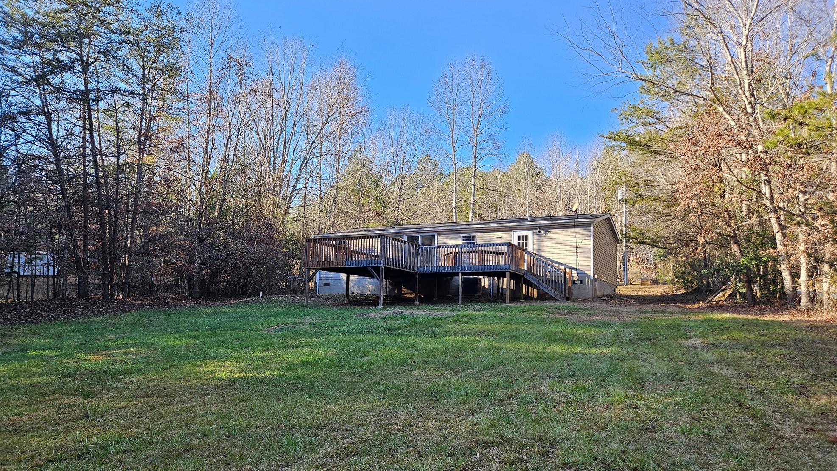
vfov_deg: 44.3
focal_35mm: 26
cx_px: 414
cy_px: 253
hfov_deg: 71.9
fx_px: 577
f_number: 1.8
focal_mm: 5.4
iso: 50
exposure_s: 1/395
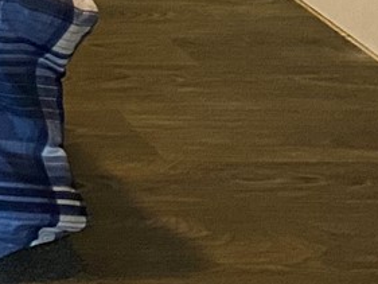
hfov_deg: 10.6
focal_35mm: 148
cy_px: -213
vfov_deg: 9.6
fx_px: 1617
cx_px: -638
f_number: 1.8
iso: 500
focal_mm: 4.25
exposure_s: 1/40
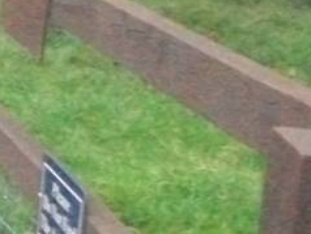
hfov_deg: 7.6
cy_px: -25
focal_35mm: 215
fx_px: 1934
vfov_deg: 6.9
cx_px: -723
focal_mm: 5.7
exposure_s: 1/160
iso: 800
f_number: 2.9
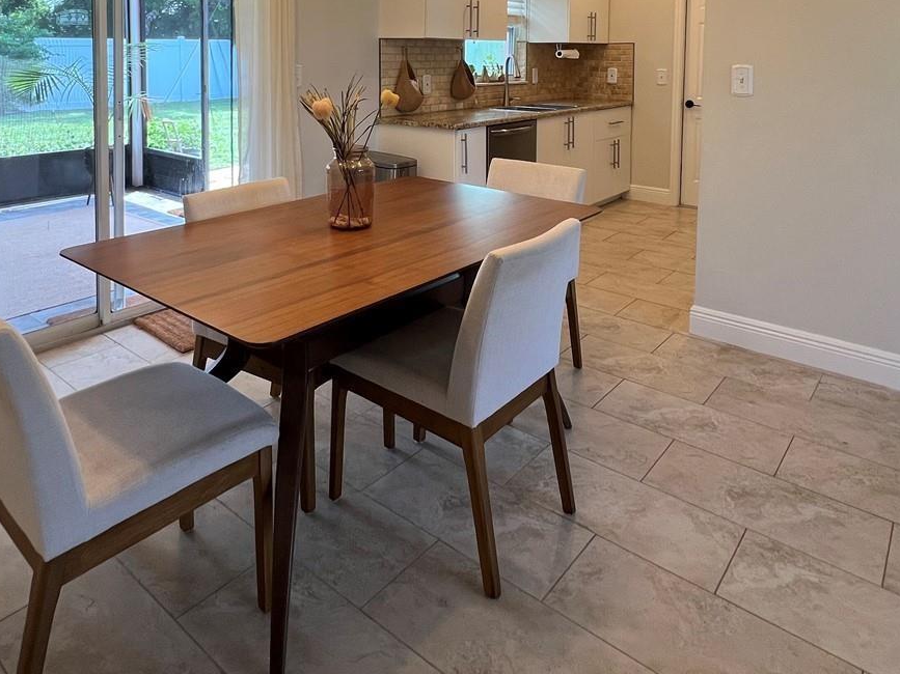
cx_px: 405
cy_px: 85
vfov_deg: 51.2
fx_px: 624
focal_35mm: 24
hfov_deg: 71.4
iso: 64
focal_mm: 1.57
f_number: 1.8
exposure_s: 1/120
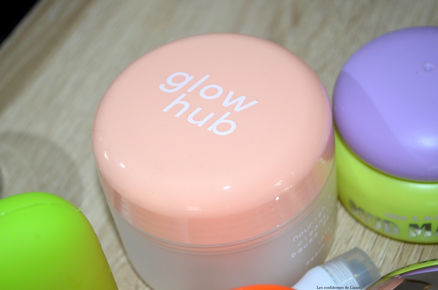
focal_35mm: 82
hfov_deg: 24.7
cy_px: 145
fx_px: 1002
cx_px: 219
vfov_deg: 16.5
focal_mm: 55
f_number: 5.6
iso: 900
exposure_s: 1/60
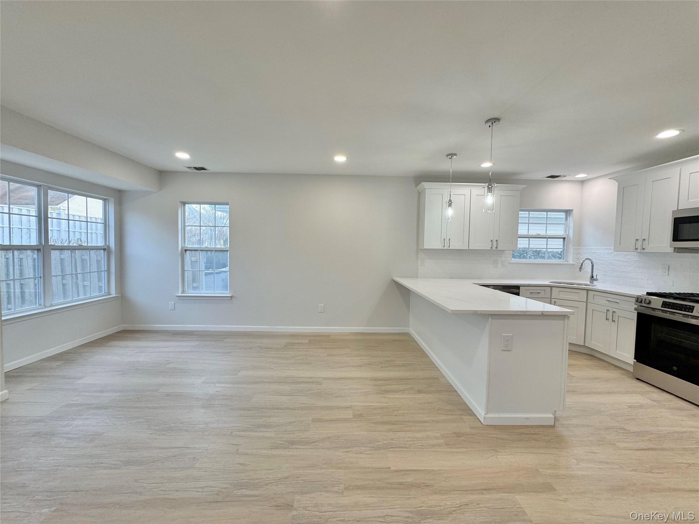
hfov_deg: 102.1
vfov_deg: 85.7
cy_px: 262
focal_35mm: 14
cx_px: 350
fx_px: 283
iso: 80
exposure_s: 1/120
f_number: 2.2
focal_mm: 2.22
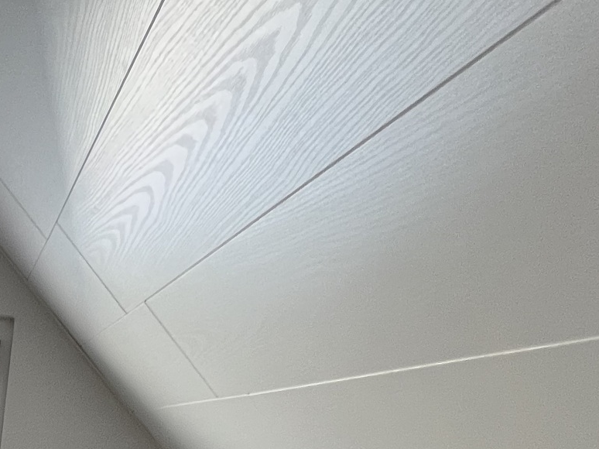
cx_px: -183
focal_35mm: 43
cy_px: 741
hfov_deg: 32.6
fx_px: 744
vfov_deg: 23.5
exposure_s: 1/94
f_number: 1.8
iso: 250
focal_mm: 1.57
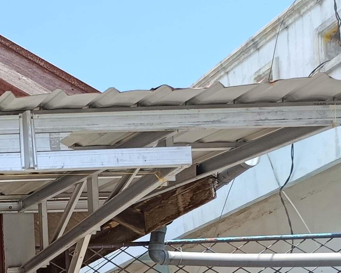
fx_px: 898
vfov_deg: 16.2
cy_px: 375
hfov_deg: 17.6
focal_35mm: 89
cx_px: -265
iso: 50
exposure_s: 1/231
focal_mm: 5.24
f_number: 1.7
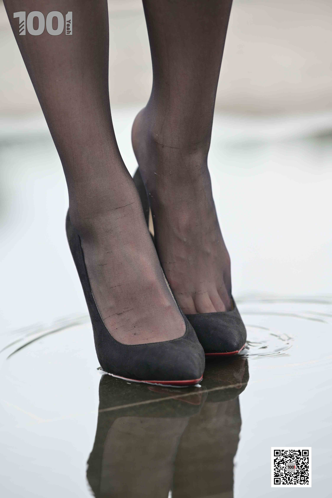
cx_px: 166
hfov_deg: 6.9
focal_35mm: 200
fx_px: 2766
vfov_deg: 10.3
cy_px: 249
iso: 200
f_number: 4
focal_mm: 200
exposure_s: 1/320
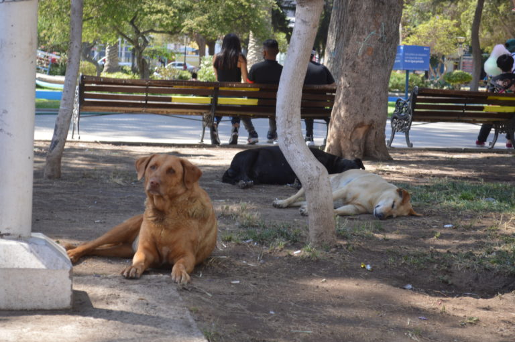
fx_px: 1179
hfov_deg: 24.6
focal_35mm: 82
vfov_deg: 16.5
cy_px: 171
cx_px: 258
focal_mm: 55
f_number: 5.6
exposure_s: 1/125
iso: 200
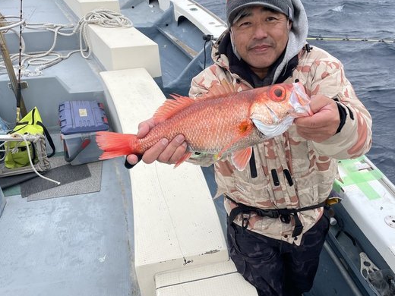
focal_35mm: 32
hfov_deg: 56.8
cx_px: 207
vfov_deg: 43.9
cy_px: 118
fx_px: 365
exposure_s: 1/698
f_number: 1.6
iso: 32
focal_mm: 4.2
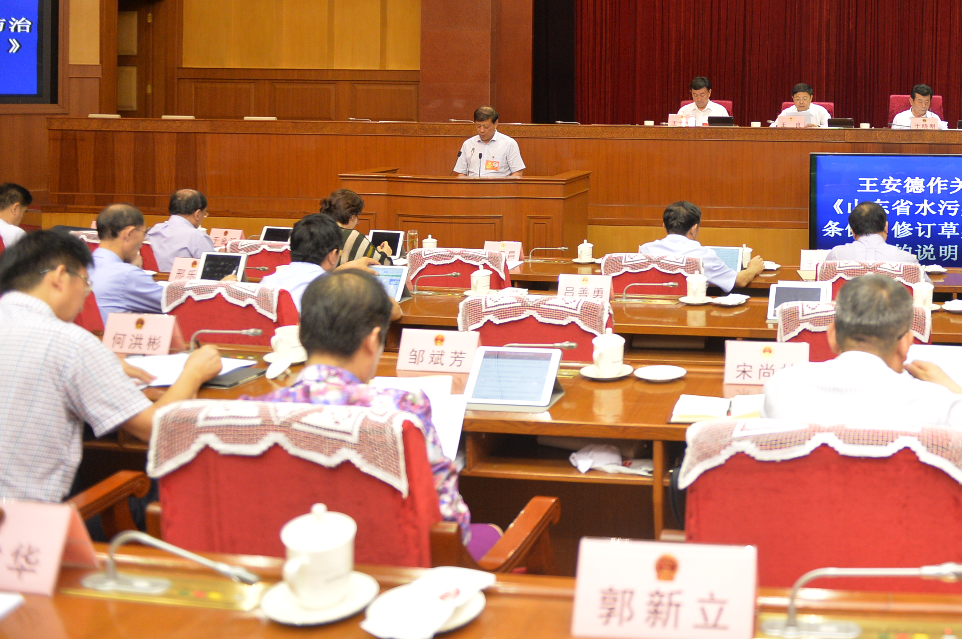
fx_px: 1094
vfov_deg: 31.5
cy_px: 102
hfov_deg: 44.4
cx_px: 812
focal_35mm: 41
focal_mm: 24
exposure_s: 1/250
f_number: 2.8
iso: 1600
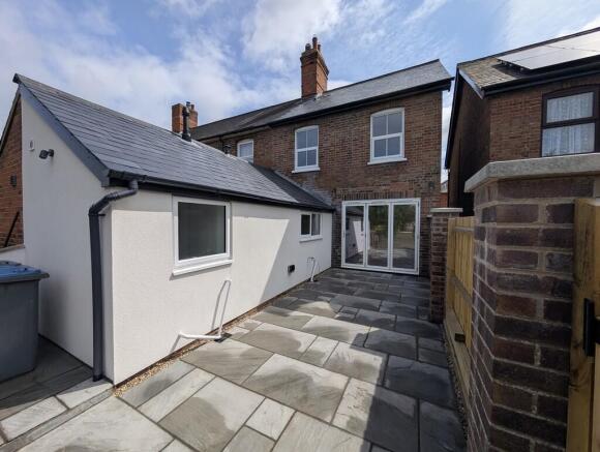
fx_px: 208
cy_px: 226
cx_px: 300
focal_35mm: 12
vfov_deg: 94.7
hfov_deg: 110.4
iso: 56
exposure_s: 1/6494
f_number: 1.7
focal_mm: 2.02
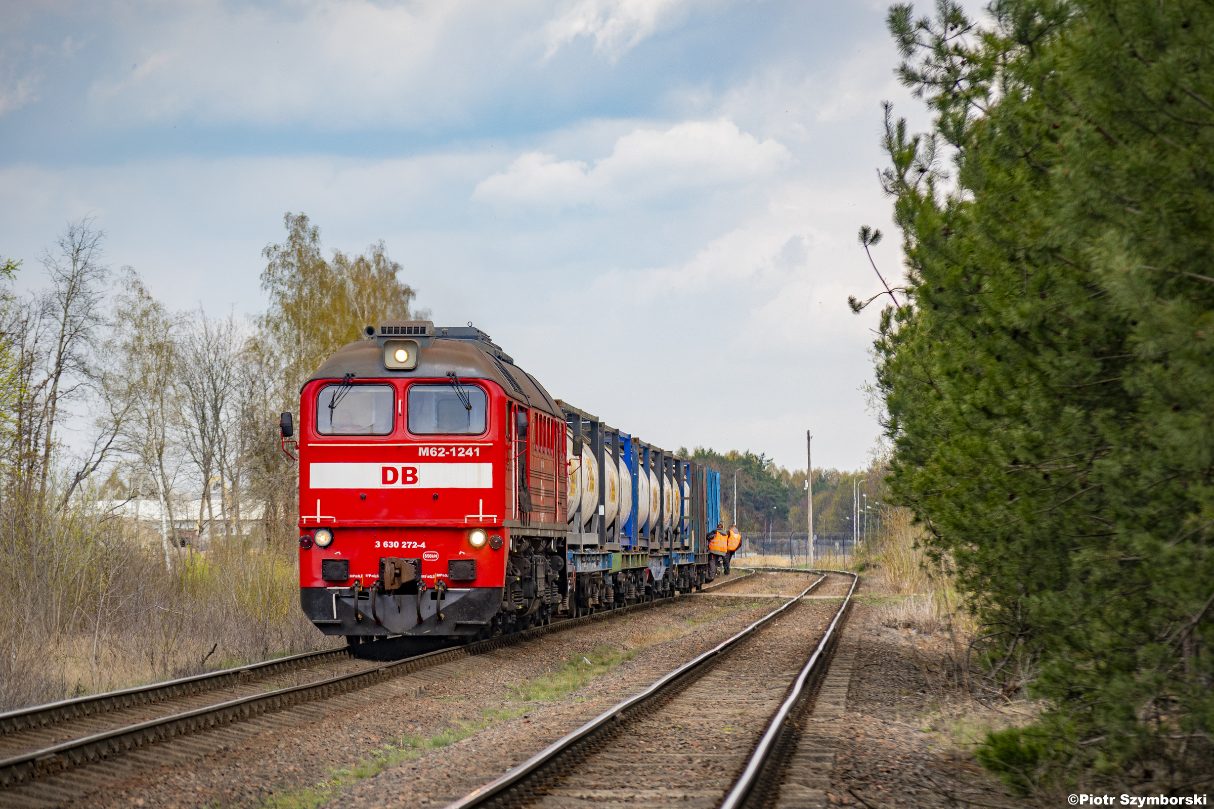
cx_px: 607
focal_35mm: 150
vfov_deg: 9.1
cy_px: 404
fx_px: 5058
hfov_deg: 13.7
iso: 180
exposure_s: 1/400
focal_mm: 100
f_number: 4.5
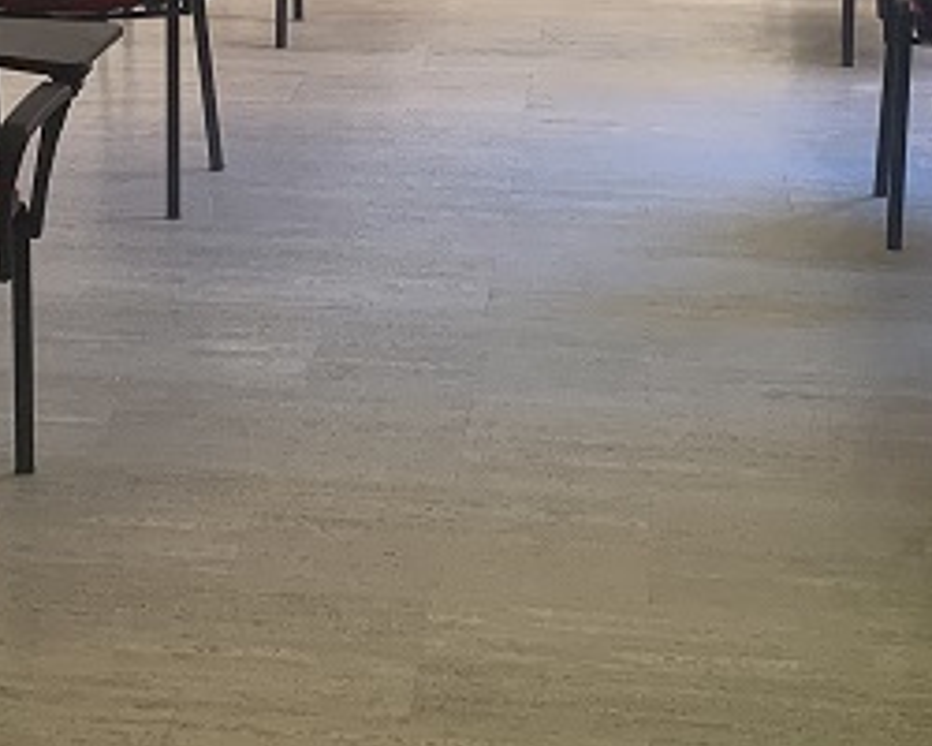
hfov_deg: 20.7
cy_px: -84
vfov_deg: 16.2
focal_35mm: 92
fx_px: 2538
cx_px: 276
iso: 100
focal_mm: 4.25
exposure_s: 1/70
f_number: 1.8
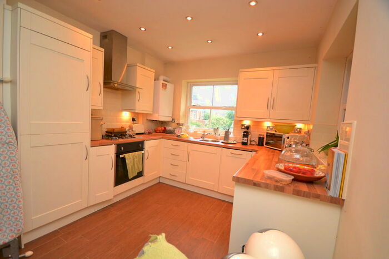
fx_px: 162
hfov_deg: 100.4
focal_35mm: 15
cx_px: 194
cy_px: 130
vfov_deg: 77.4
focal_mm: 10
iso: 900
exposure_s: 1/60
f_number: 4
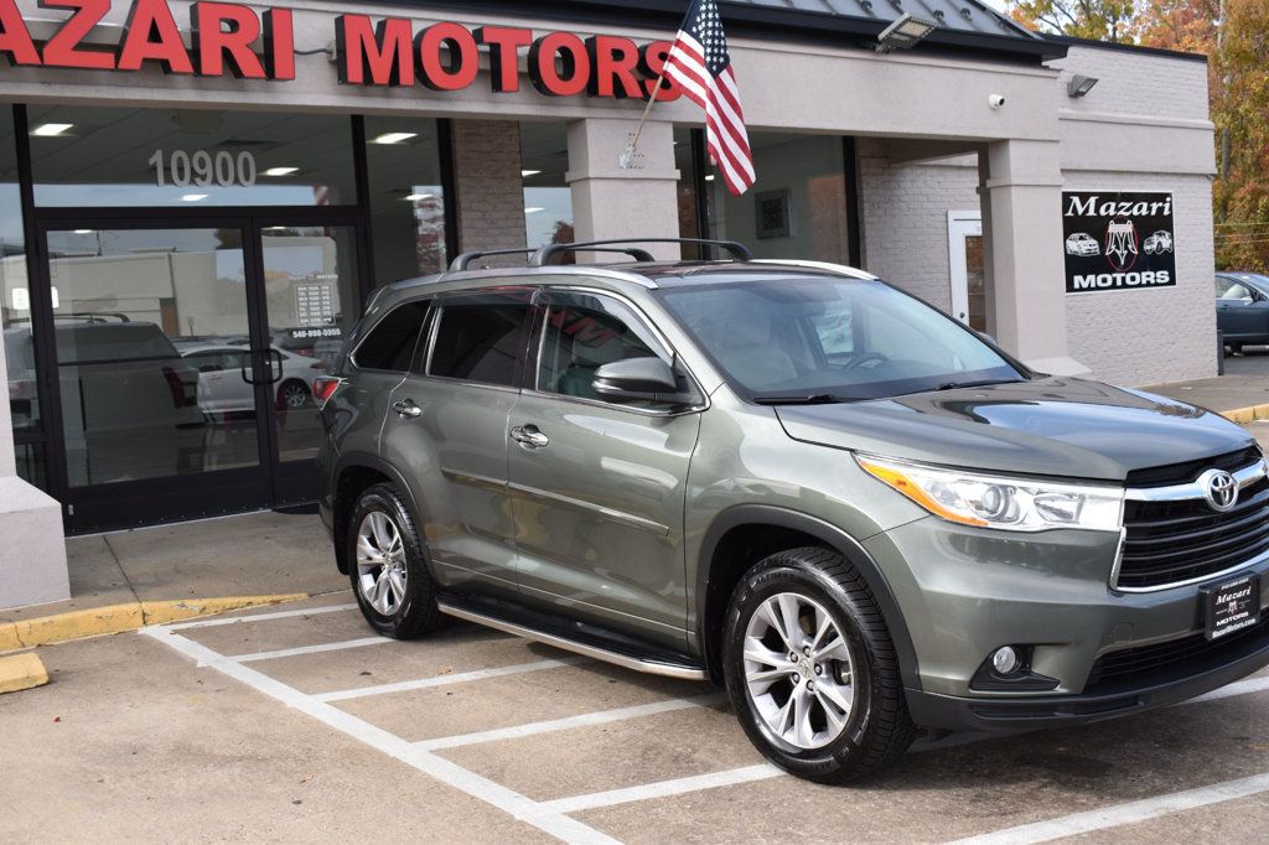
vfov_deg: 34.2
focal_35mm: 39
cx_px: 634
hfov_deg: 49.6
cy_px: 422
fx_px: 1374
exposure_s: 1/320
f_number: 7.1
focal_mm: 26
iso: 200
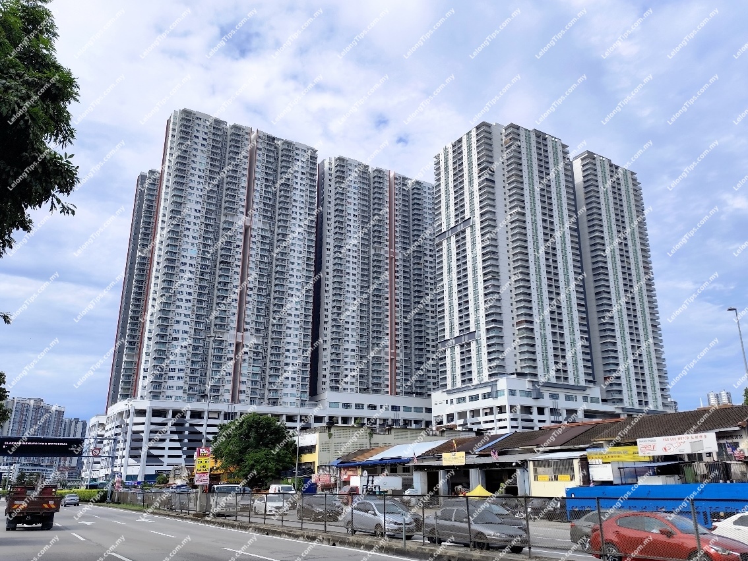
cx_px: 374
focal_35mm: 23
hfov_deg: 73.9
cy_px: 280
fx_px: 497
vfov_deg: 58.9
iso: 50
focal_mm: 6.14
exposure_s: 1/1073
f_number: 1.65
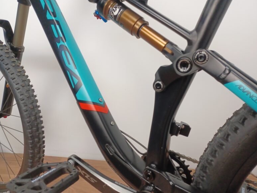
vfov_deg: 53.1
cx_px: 127
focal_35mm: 26
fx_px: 193
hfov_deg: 67.3
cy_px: 93
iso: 400
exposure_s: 1/50
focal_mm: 4.6
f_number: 1.8
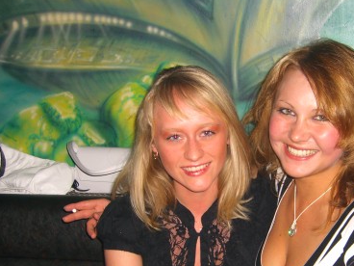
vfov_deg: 23.3
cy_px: 214
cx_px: 239
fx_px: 634
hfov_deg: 30.9
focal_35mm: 62
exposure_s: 1/60
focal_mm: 7.9
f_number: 2.8
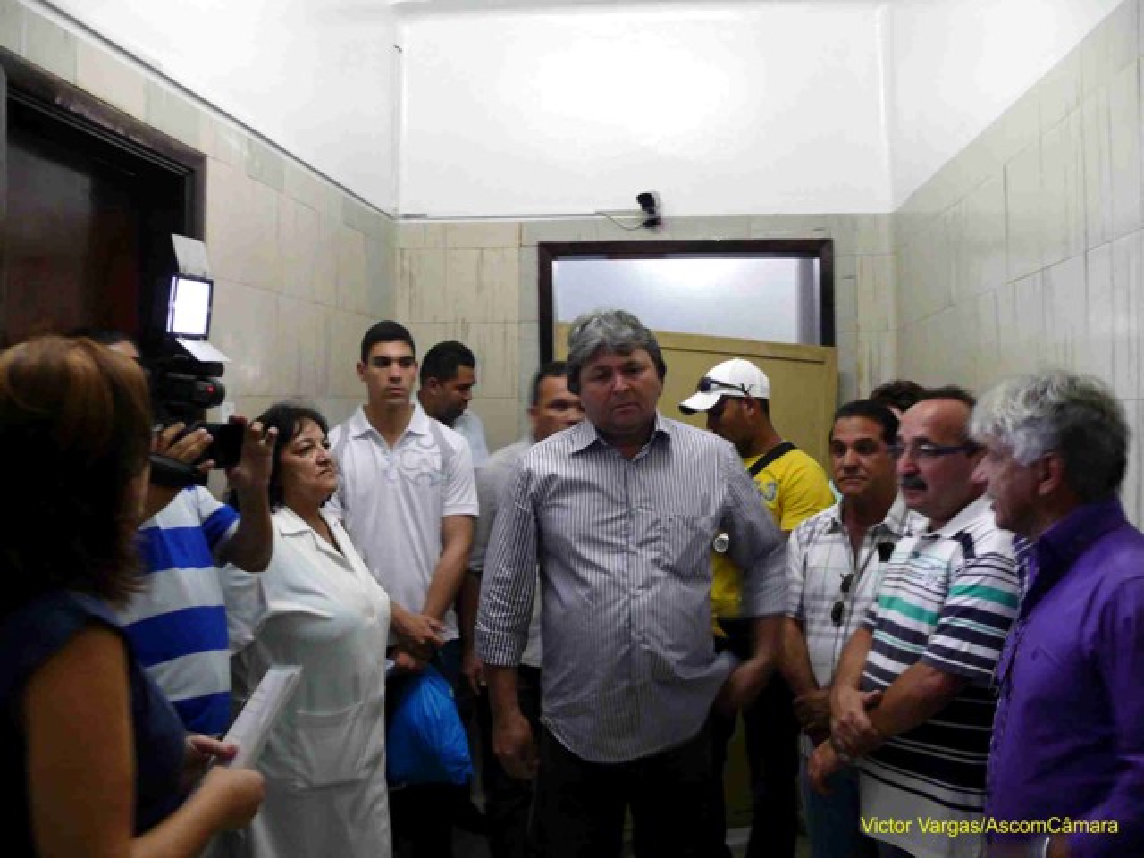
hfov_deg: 52.6
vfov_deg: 40.7
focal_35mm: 35
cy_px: 429
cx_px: 572
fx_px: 1157
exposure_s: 1/10
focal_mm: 7.4
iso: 200
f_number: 2.8
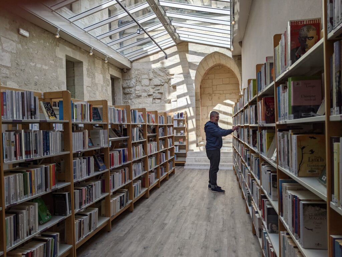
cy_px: 128
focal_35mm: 27
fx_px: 267
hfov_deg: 65.3
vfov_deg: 51.4
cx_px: 171
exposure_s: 1/2132
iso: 47
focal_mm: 4.44
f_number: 1.8
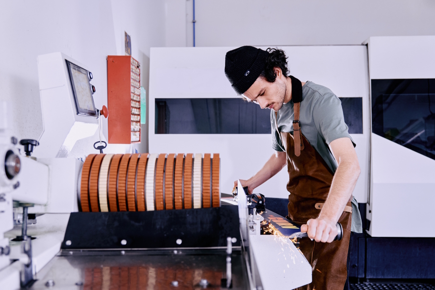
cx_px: 218
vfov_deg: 35.9
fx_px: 447
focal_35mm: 37
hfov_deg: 51.9
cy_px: 145
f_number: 4
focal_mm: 37
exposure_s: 1/125
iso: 1600
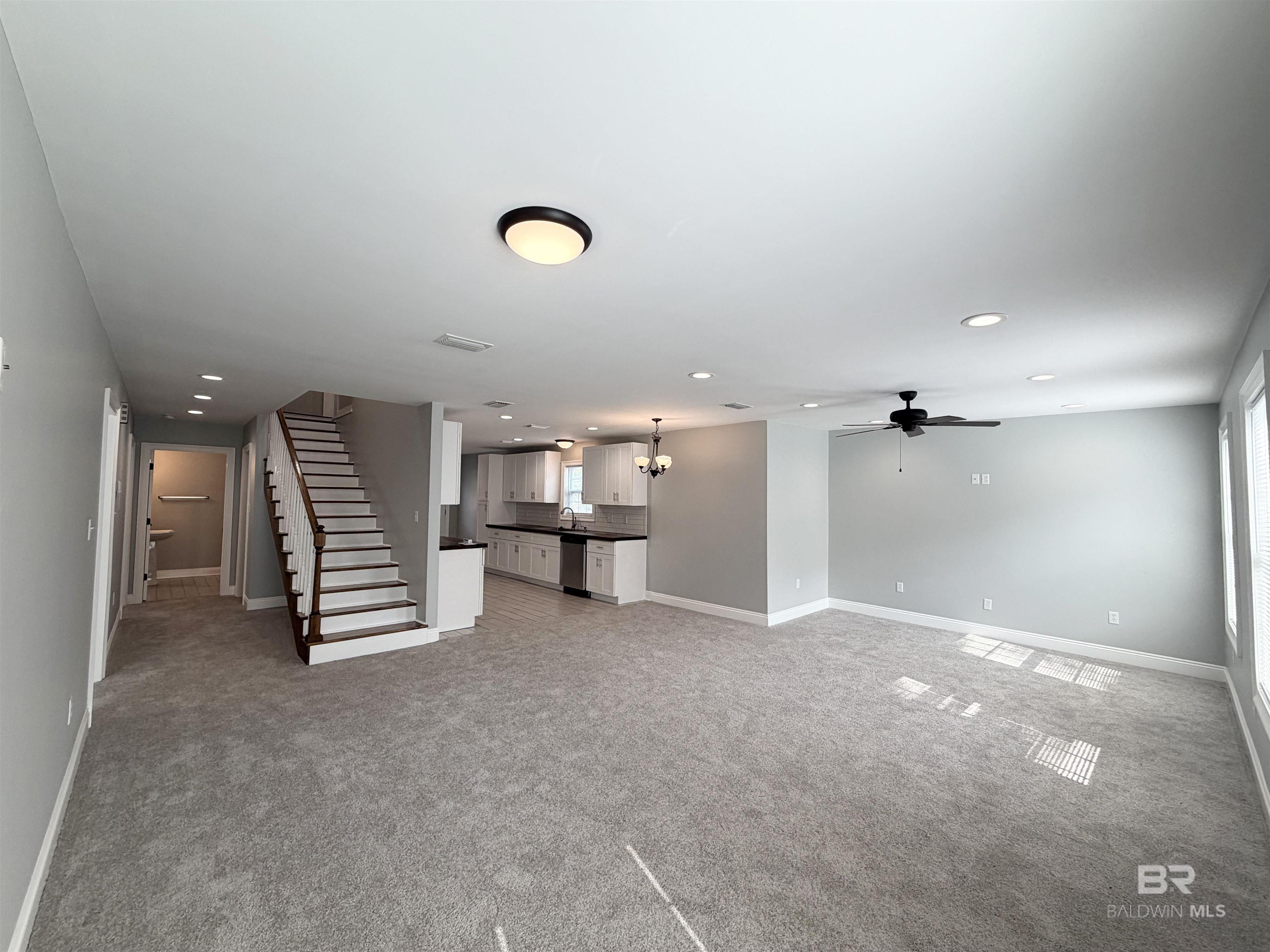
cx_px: 635
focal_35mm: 14
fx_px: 514
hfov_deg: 102.1
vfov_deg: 85.7
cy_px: 476
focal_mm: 2.22
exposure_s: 1/120
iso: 50
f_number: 2.2
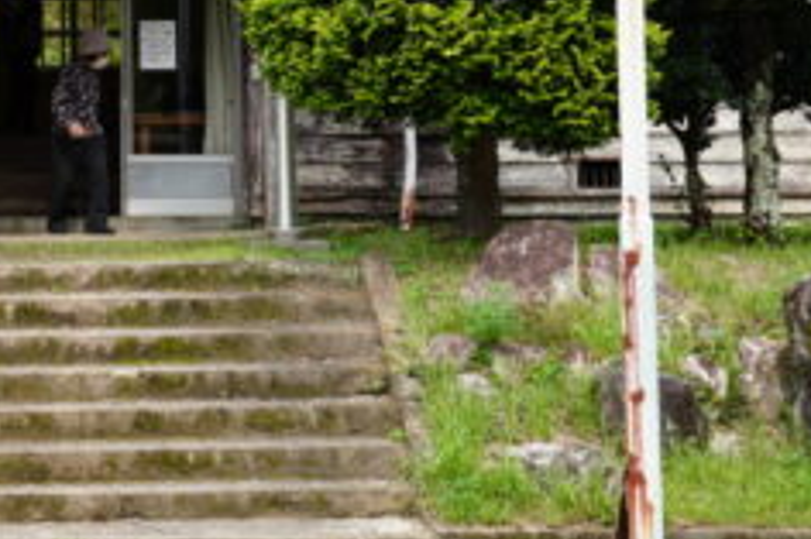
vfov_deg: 11.1
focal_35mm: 122
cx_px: 38
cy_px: -10
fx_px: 2746
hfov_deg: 16.5
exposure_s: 1/125
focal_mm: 32
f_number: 5
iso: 100
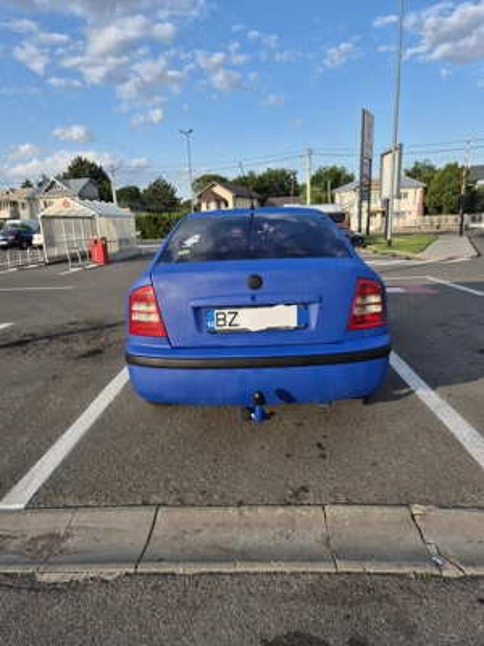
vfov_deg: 73.9
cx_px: 242
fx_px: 429
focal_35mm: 23
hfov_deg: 58.9
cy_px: 323
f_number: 1.8
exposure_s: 1/909
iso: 25
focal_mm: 5.4
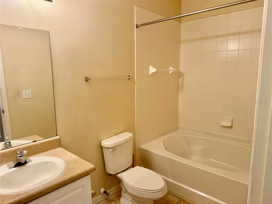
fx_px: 189
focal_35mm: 24
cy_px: 102
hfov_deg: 71.6
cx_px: 136
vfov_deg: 56.8
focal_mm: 6.76
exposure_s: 1/60
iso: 125
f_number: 1.78
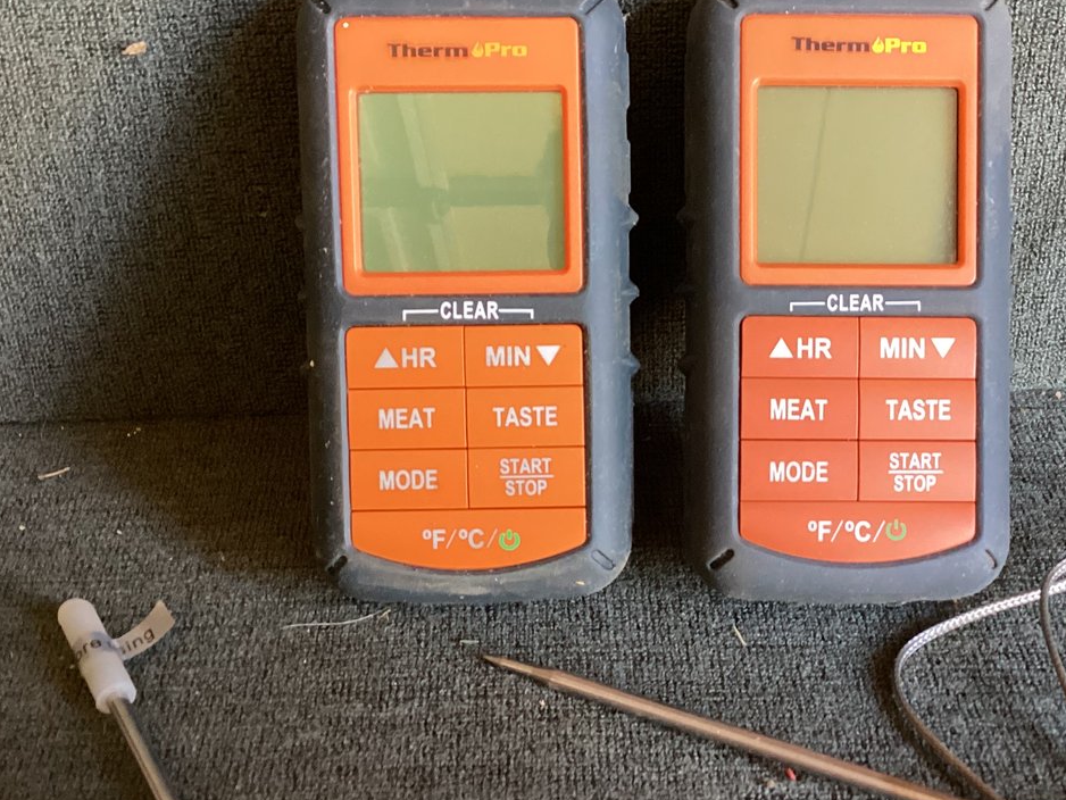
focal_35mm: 50
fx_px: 1540
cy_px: 403
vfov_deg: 29.1
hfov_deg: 38.0
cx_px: 636
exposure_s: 1/50
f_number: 2.4
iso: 320
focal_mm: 3.3
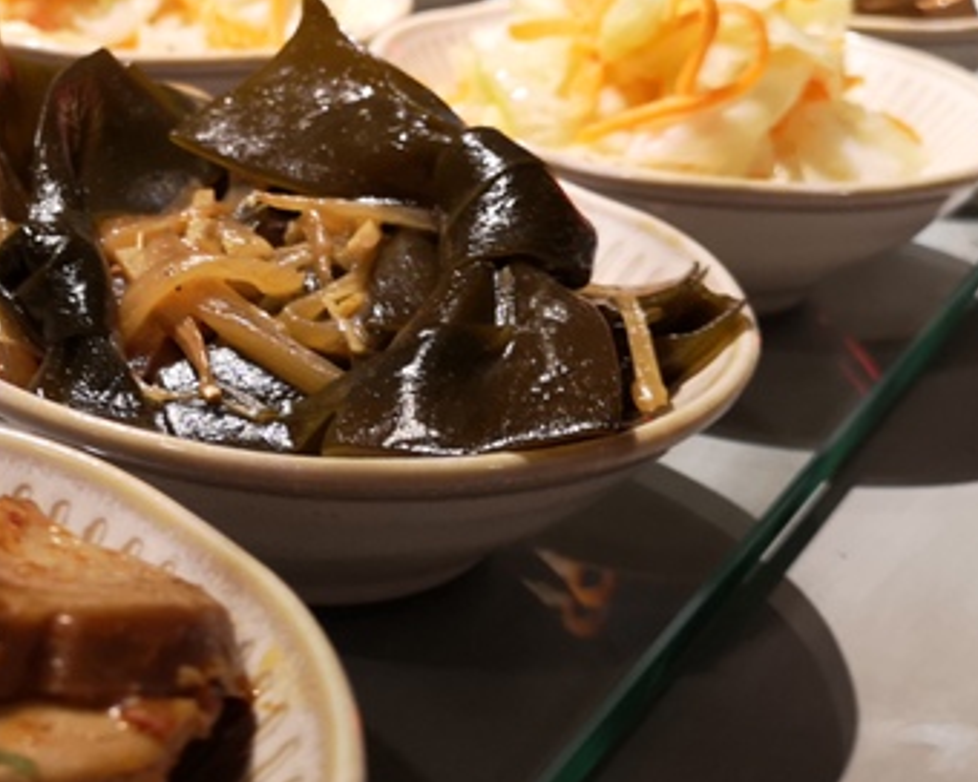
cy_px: 388
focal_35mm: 62
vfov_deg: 24.6
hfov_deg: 29.3
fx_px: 1795
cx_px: 101
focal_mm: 3.95
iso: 125
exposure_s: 1/50
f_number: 1.8
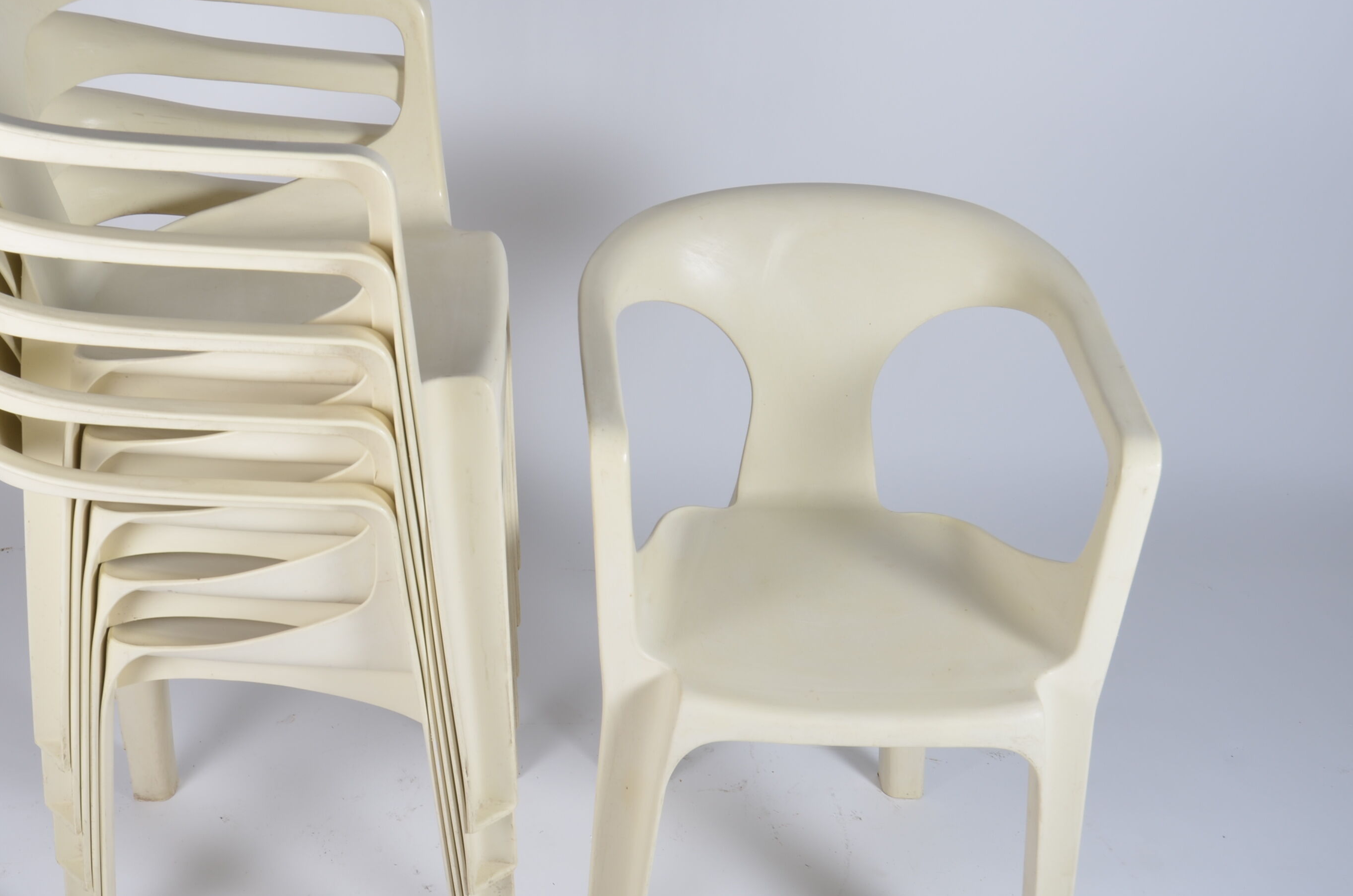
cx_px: 481
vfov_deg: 27.4
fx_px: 1838
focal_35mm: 49
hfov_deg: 40.0
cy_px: 452
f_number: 11
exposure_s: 1/125
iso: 100
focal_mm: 24
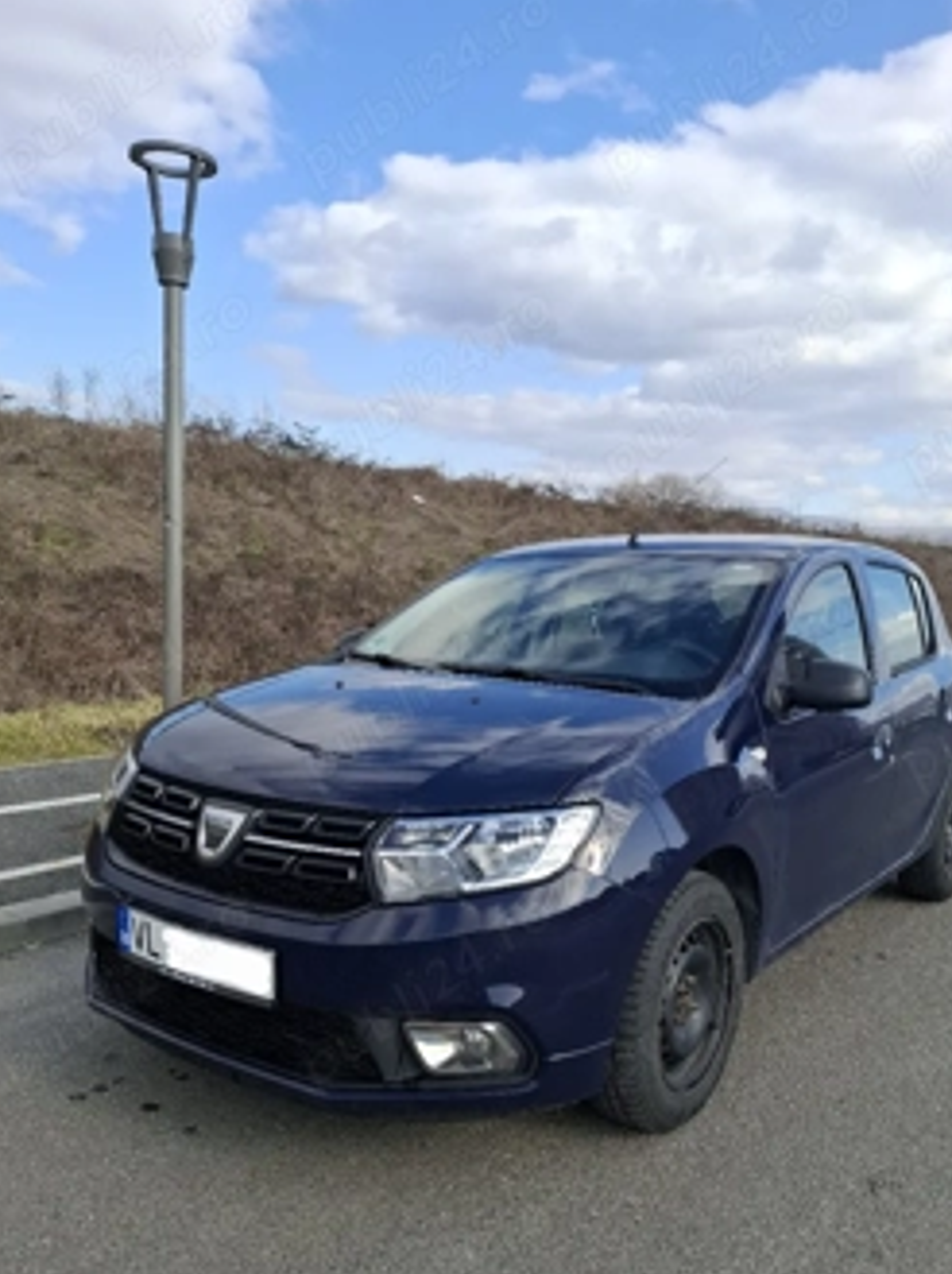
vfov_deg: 63.2
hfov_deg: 49.6
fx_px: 1029
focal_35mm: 28
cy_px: 736
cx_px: 503
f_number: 1.8
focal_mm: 5.54
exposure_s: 1/1000
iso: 50
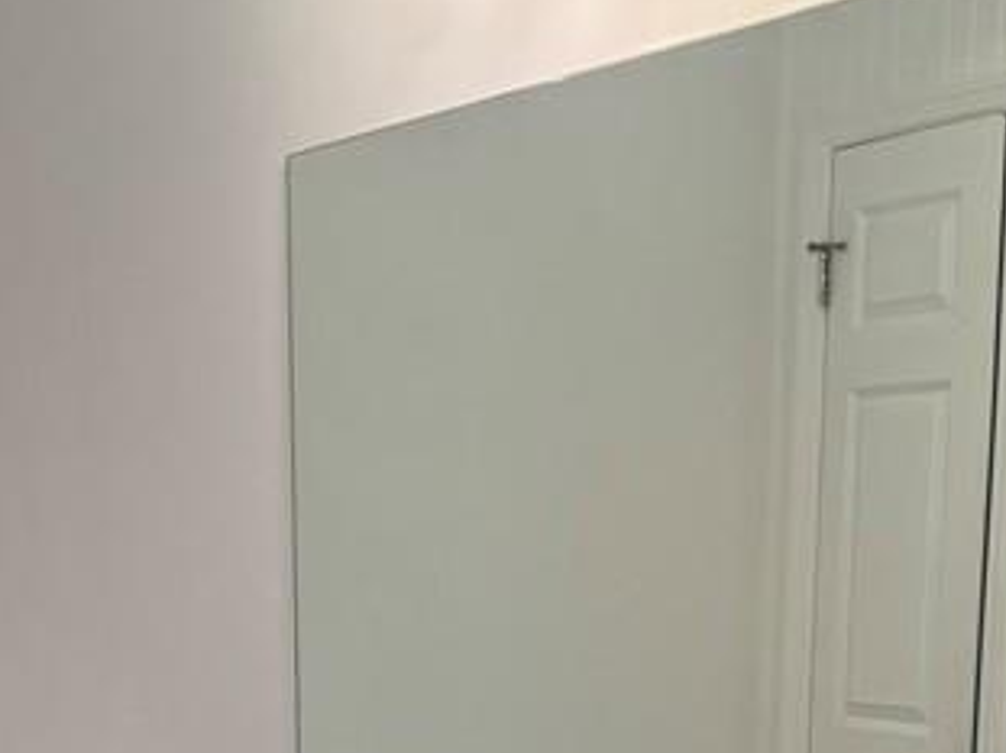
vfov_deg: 17.2
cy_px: 1063
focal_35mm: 79
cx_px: 382
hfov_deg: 24.7
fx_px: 2295
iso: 160
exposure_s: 1/120
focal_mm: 6.76
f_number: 1.78
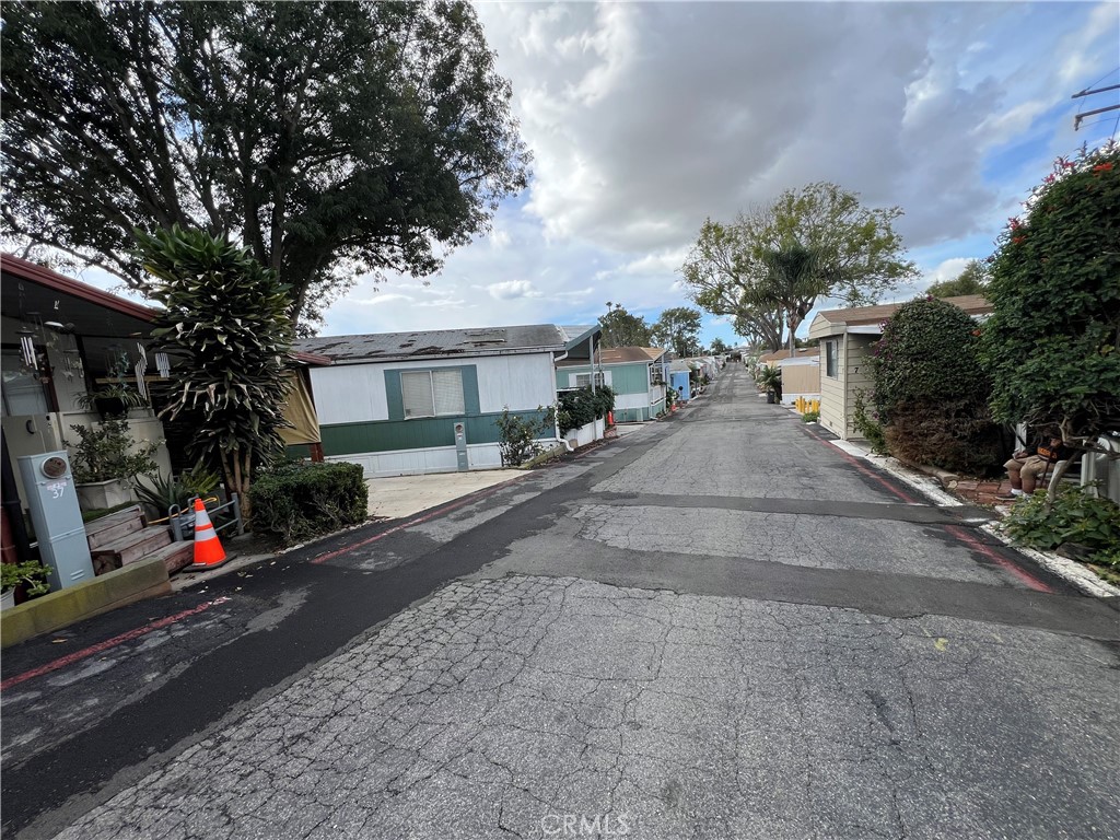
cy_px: 420
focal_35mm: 13
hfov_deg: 106.2
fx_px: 421
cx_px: 560
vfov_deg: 89.9
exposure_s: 1/995
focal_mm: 1.57
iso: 32
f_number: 1.8
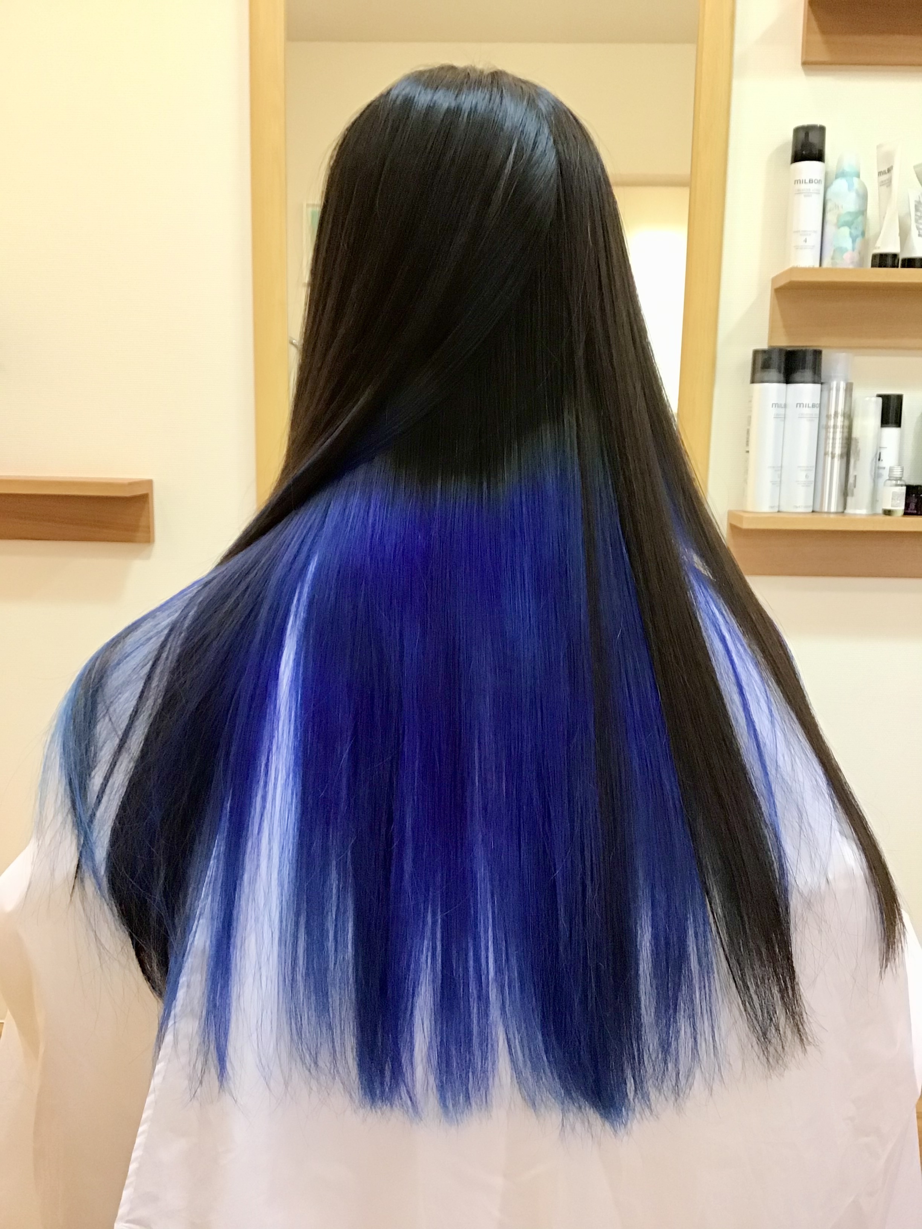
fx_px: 1101
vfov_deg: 58.4
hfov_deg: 45.4
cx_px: 461
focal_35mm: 31
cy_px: 614
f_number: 2.4
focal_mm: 3.3
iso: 125
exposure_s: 1/30
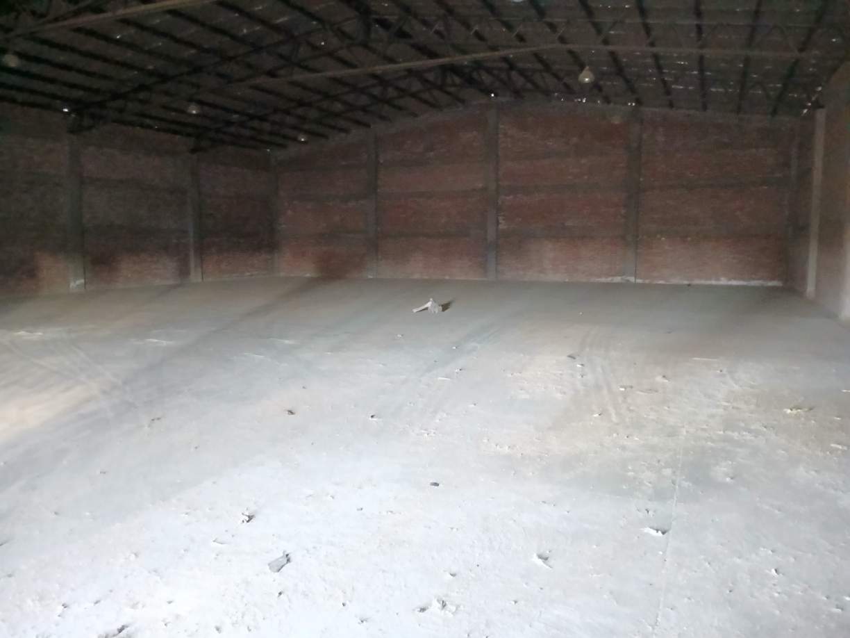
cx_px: 425
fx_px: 638
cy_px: 319
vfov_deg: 53.1
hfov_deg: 67.3
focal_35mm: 26
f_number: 1.8
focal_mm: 3.98
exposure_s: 1/16.7
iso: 5000
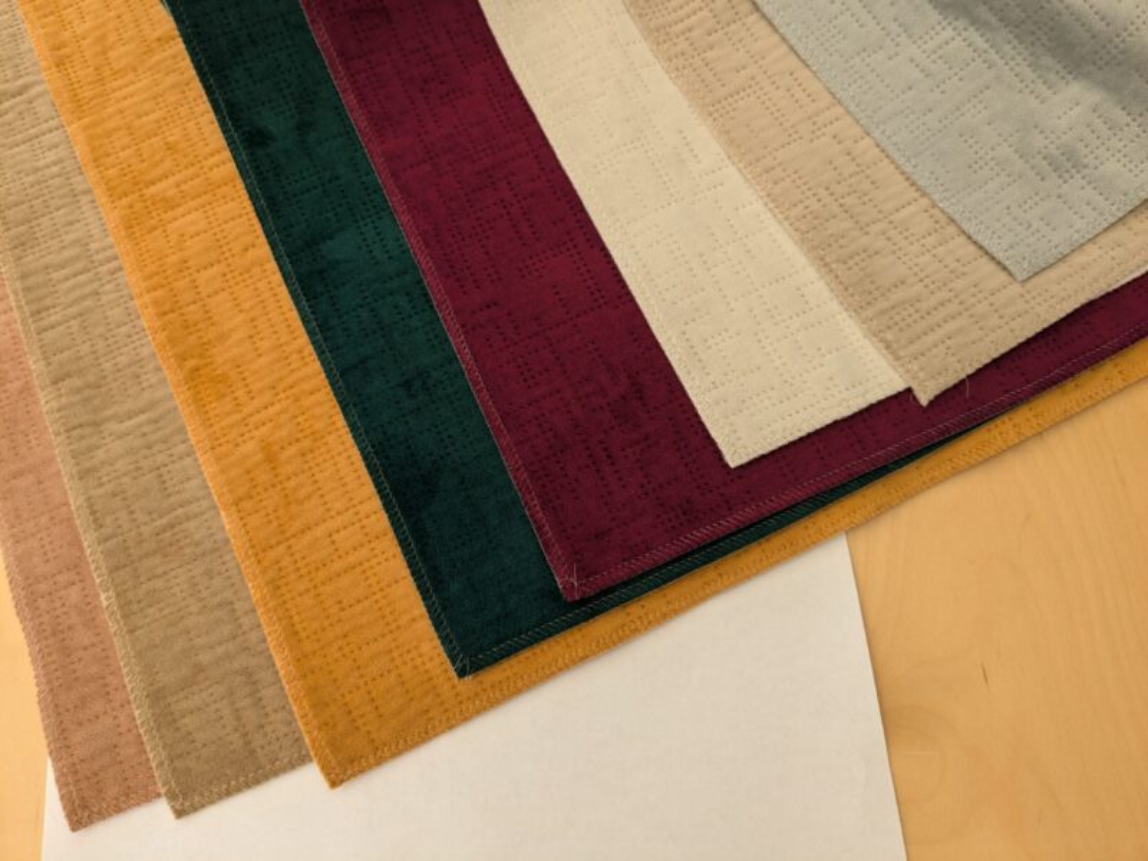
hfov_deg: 65.3
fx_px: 895
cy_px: 430
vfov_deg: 51.4
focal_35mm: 27
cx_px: 574
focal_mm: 4.38
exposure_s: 1/600
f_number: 1.73
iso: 43
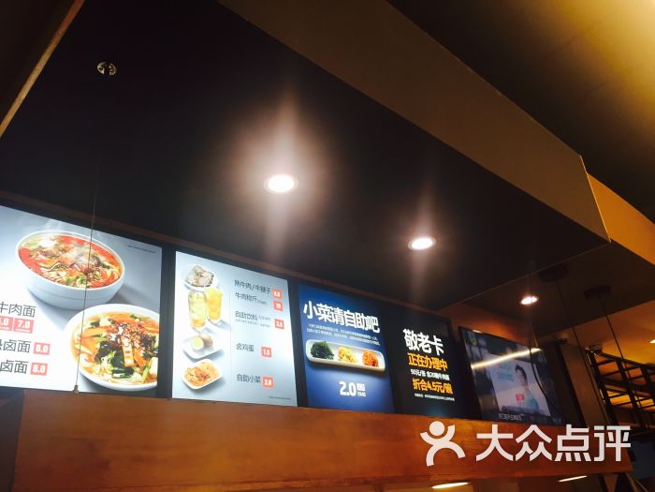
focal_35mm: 29
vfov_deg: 48.2
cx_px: 328
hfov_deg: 61.7
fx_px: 549
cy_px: 246
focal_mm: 4.15
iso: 32
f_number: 2.2
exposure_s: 1/33
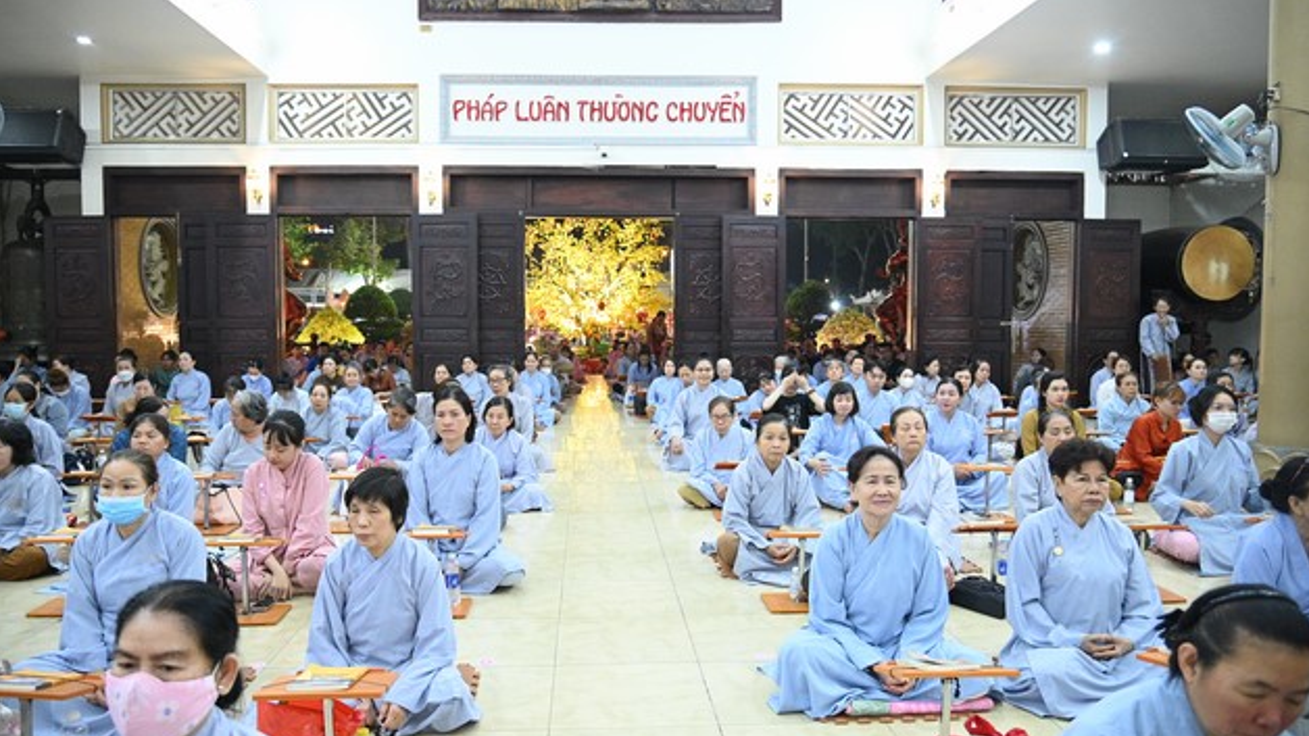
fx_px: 902
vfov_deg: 44.4
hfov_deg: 71.9
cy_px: 363
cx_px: 640
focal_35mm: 26
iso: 8000
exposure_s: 1/160
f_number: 4
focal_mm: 24
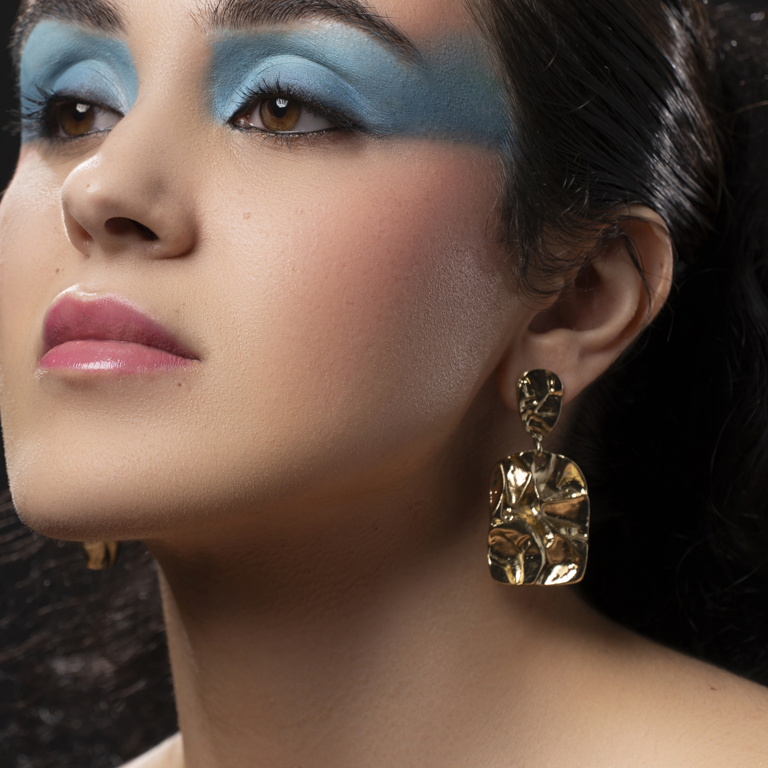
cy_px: 234
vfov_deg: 6.2
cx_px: 297
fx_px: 7129
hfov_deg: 6.2
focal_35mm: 284
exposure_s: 1/160
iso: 100
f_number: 8
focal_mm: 180
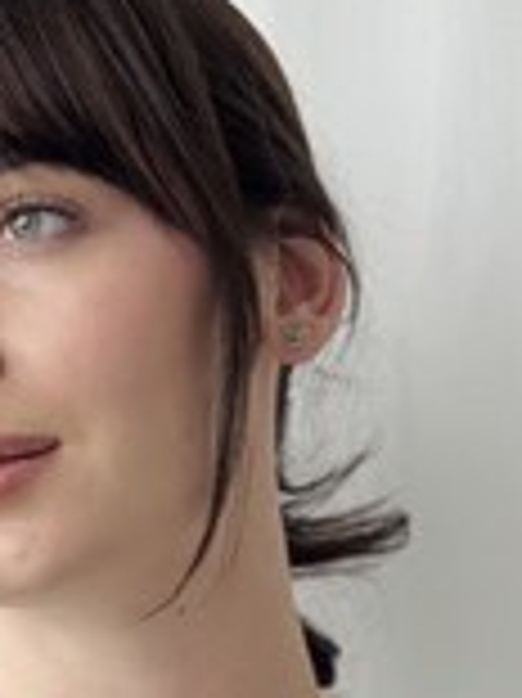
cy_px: 925
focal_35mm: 165
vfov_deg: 11.6
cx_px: 99
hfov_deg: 9.0
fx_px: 3322
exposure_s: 1/364
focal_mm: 6.76
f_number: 1.78
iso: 64
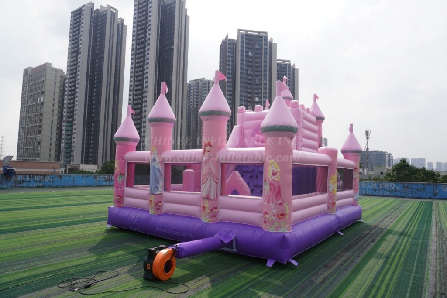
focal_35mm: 24
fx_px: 298
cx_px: 224
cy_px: 149
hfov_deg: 73.7
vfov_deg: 53.1
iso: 100
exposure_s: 1/250
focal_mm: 16
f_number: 8
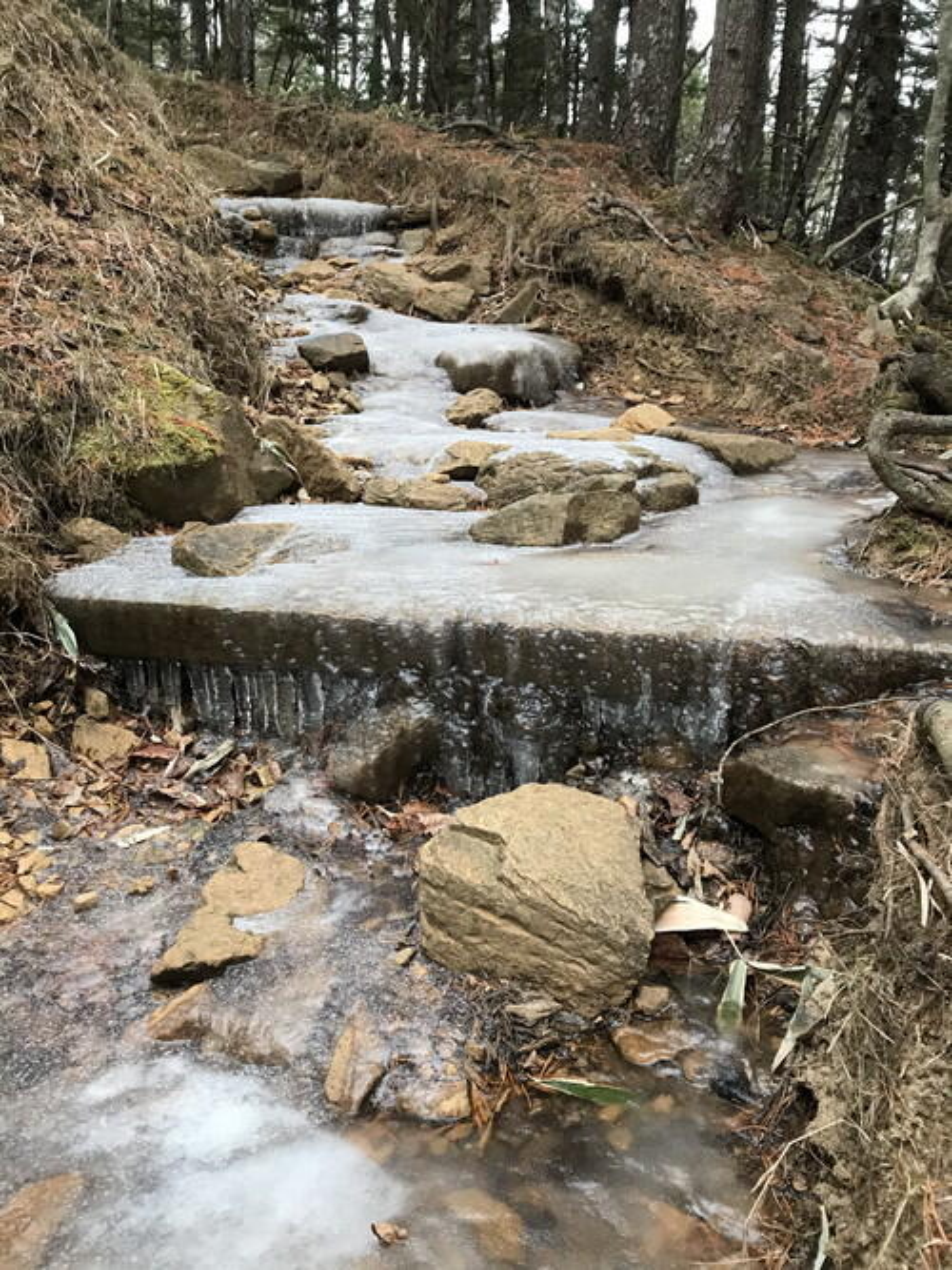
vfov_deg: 63.5
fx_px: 1027
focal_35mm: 28
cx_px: 476
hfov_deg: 49.7
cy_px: 635
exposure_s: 1/30
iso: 25
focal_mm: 3.99
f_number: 1.8
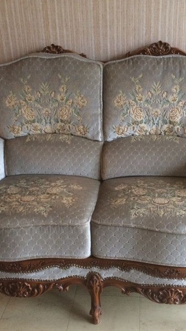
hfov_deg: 27.7
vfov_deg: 47.4
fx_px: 377
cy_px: 168
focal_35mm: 43
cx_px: 96
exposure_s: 1/25
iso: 320
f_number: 2.2
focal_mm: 4.15
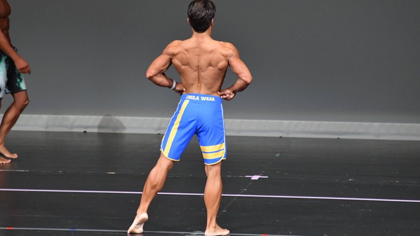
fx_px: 4387
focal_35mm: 394
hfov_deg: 5.5
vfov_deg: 3.1
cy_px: 109
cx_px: 210
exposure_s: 1/400
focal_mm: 250
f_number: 5.6
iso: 5000
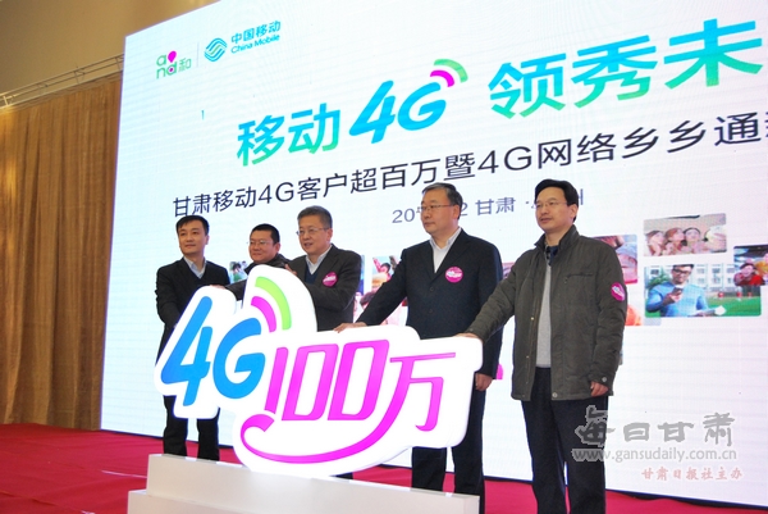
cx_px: 384
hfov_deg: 49.5
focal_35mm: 39
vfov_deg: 34.3
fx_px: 833
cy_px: 257
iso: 800
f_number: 4.2
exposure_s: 1/200
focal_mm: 26
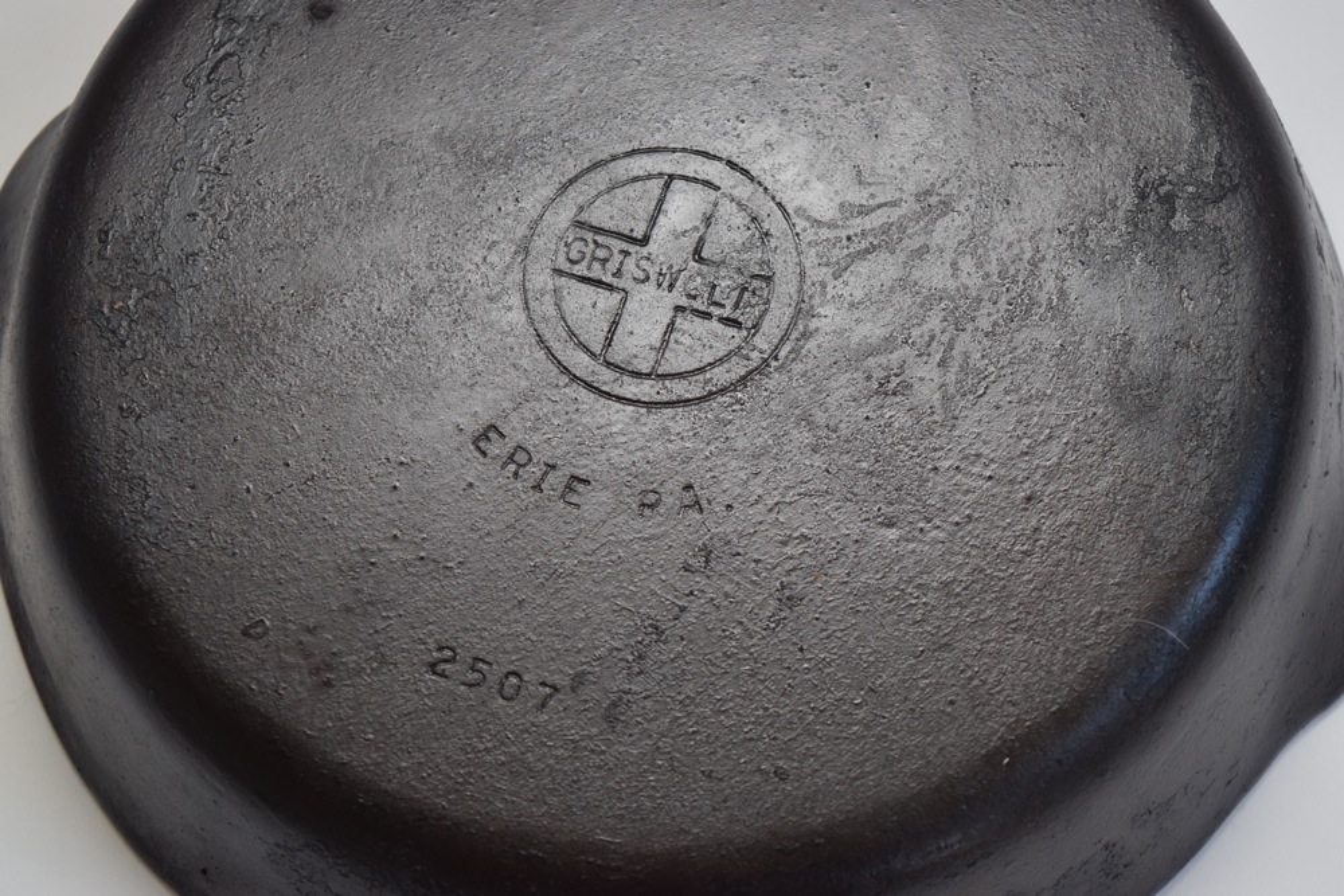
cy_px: 448
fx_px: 3080
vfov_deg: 16.6
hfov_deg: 24.6
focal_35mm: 82
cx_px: 672
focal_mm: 55
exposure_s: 1/100
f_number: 5.6
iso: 800
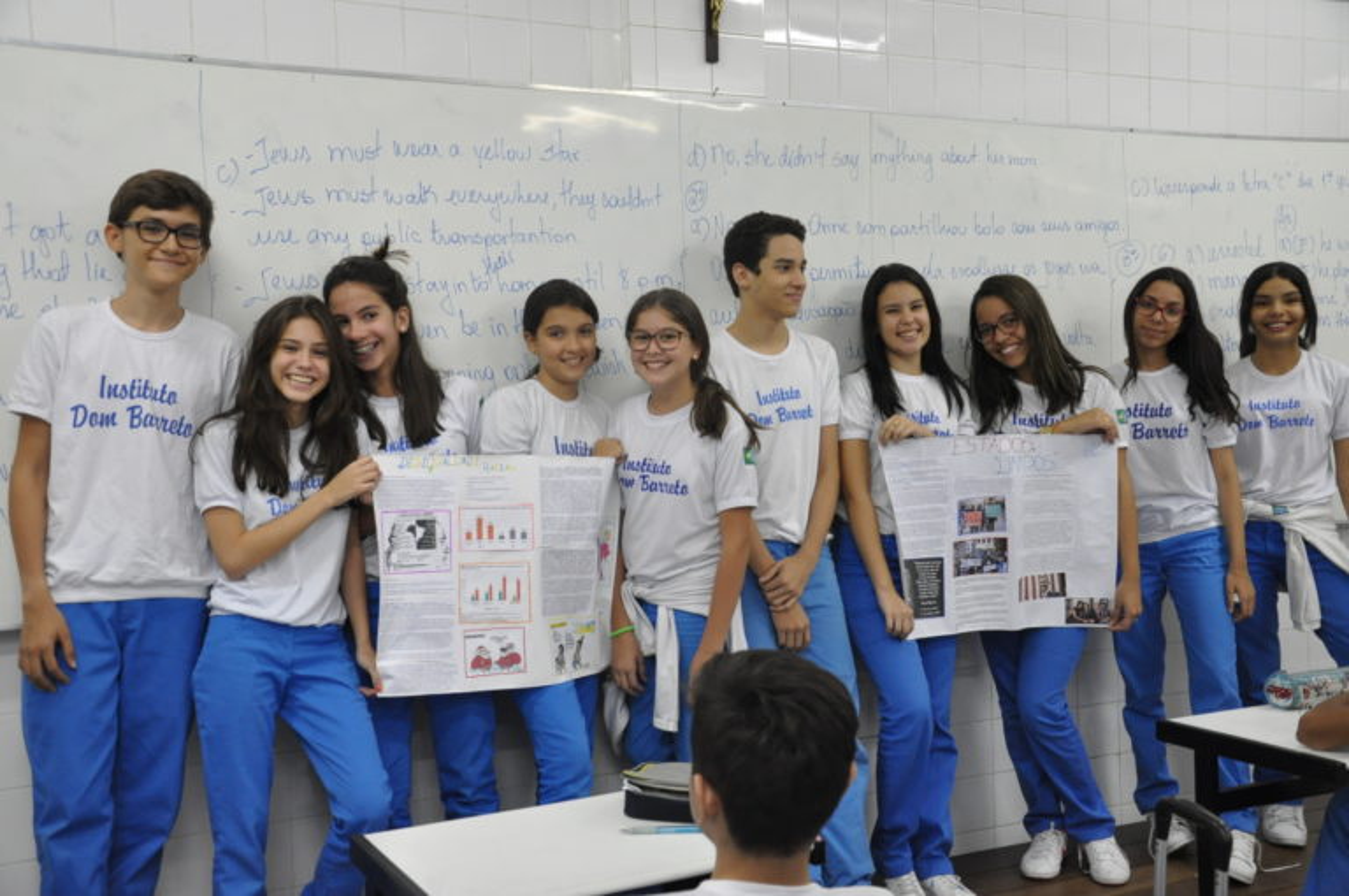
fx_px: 1460
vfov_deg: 34.1
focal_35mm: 39
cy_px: 448
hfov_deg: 49.6
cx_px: 674
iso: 1600
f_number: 5
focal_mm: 26
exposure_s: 1/100
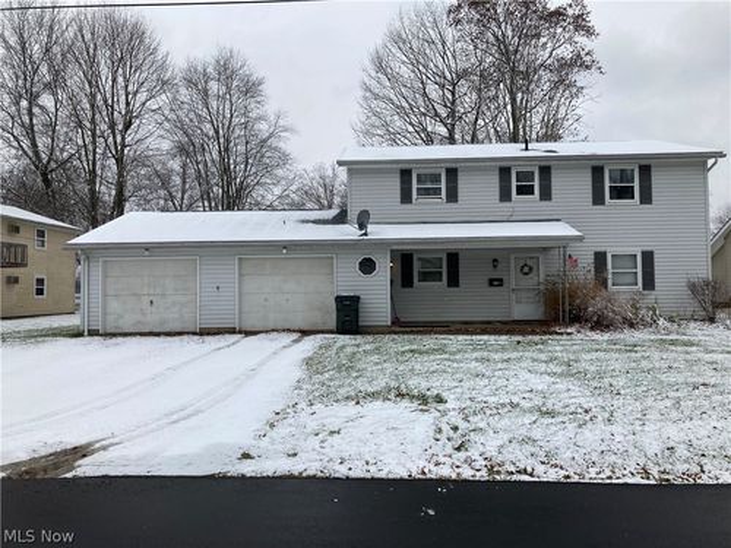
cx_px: 366
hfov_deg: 63.4
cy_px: 274
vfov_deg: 49.7
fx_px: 591
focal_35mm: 28
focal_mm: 3.99
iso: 20
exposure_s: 1/1185
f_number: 1.8
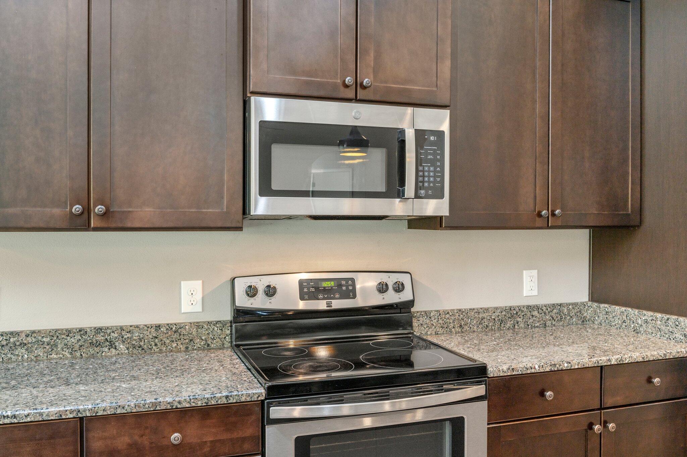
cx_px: 344
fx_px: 572
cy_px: 228
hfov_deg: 62.0
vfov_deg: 43.5
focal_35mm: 30
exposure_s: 1/25
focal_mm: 30
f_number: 8
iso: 640
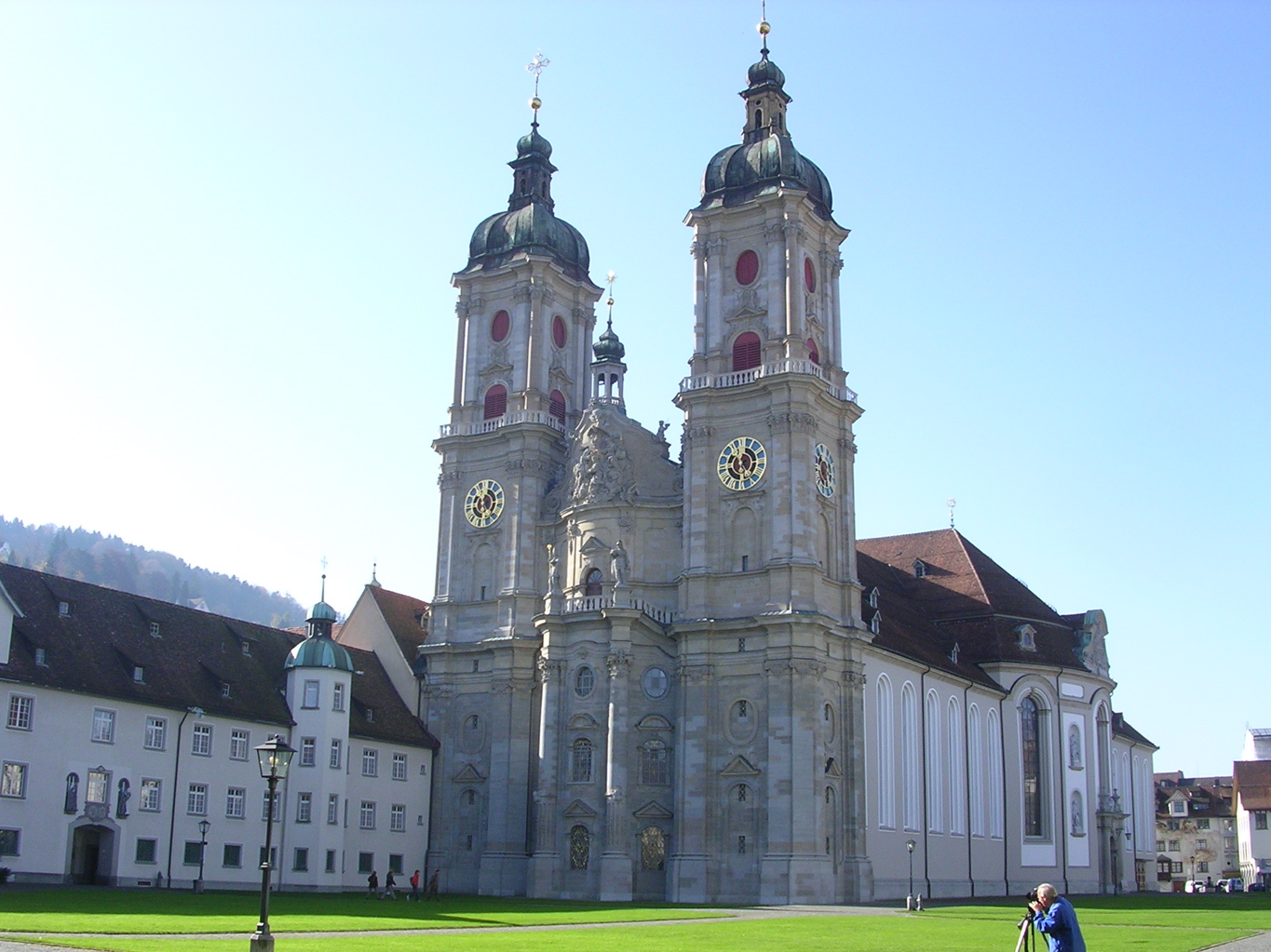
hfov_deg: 49.0
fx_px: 1395
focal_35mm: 38
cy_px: 476
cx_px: 636
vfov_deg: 37.7
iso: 141
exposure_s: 1/170
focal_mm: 5.8
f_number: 5.6
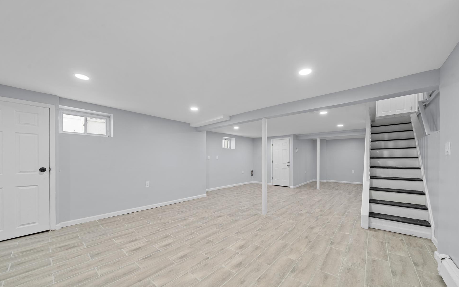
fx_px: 163
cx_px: 238
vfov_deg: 82.6
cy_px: 158
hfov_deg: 109.3
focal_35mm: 13
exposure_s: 1/2
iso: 250
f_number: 8
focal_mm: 12
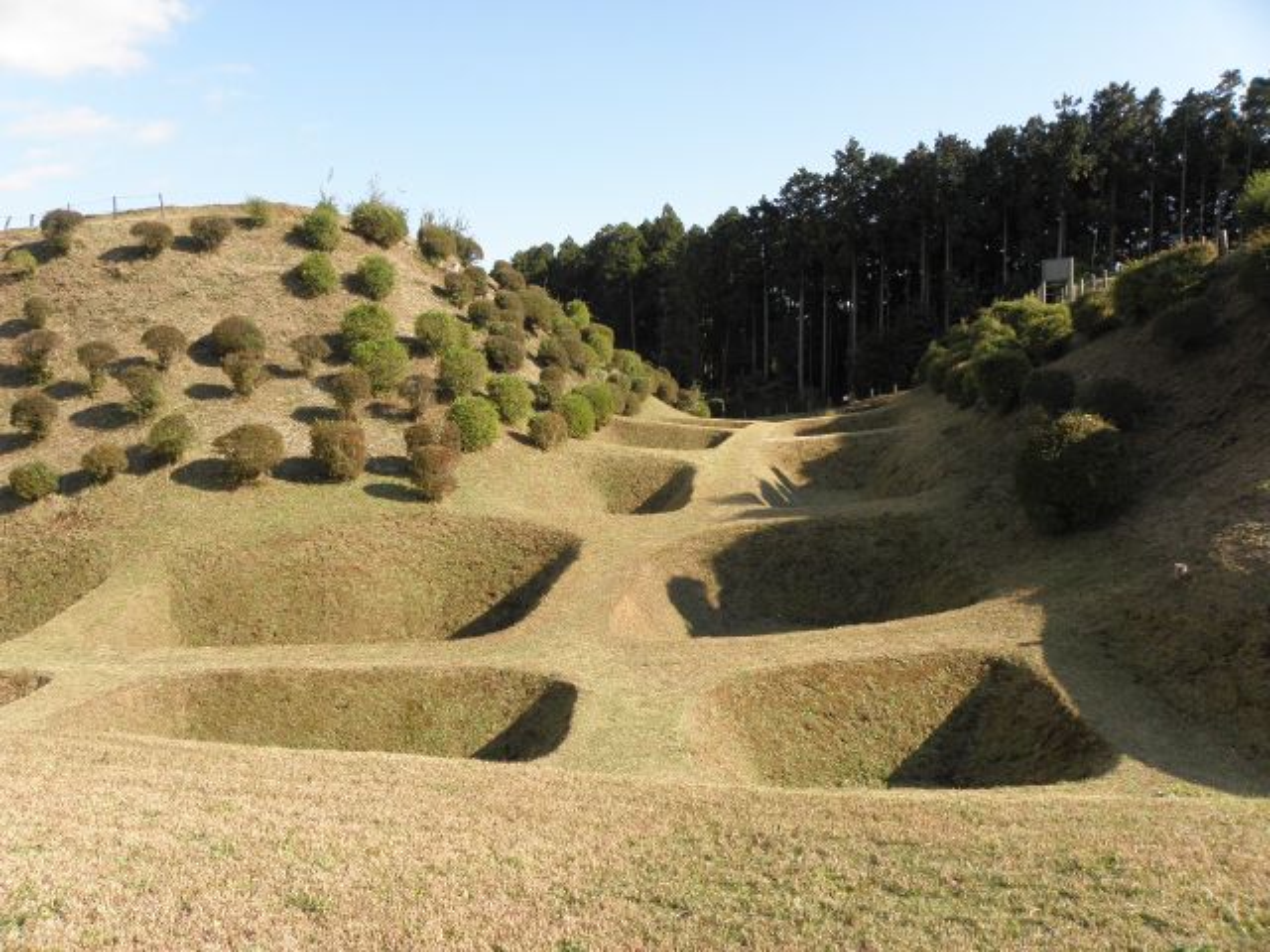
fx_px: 954
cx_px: 635
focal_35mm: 26
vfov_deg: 53.1
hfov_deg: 67.3
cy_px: 476
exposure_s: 1/125
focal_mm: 4.6
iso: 64
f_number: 5.6
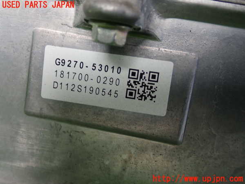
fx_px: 290
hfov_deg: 45.8
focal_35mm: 41
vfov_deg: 35.1
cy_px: 92
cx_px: 122
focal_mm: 7.31
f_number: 2.8
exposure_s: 1/40
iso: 200
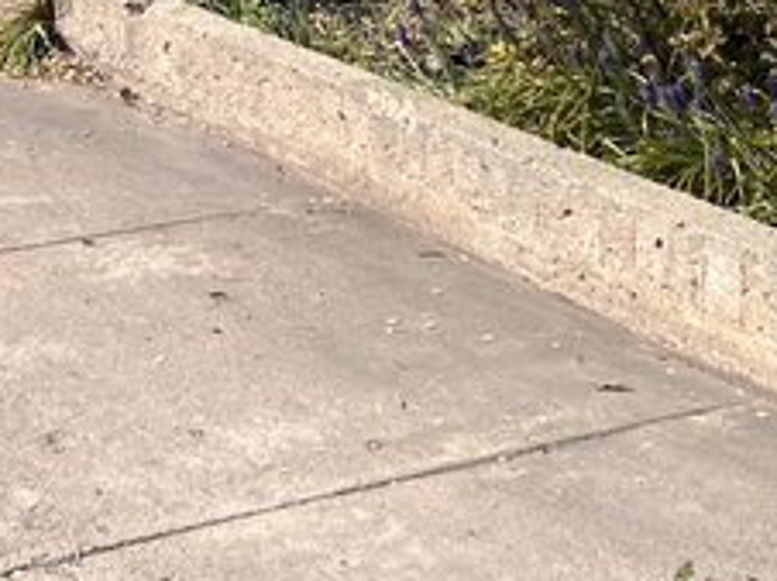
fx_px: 2646
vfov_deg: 11.3
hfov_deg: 16.2
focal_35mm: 118
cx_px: -76
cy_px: -588
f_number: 1.5
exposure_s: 1/4115
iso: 50
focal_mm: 5.7
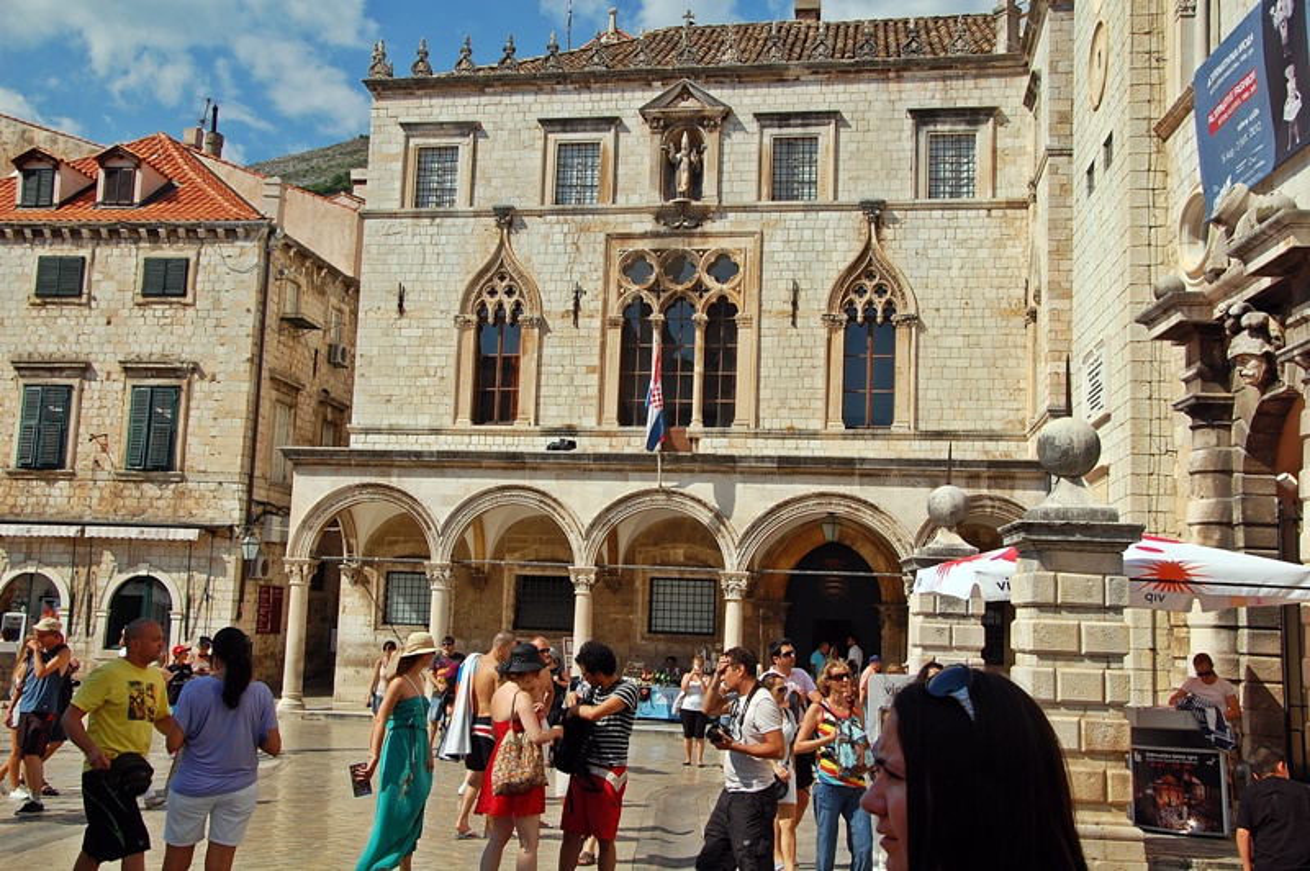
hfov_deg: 49.6
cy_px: 436
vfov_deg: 34.2
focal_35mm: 39
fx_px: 1418
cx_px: 655
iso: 200
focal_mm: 26
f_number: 11
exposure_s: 1/500
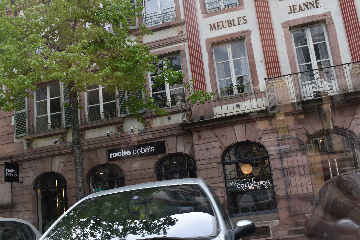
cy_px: 120
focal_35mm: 38
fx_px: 375
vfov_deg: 35.5
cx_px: 180
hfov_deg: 51.3
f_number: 8
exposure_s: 1/250
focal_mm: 25
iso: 200
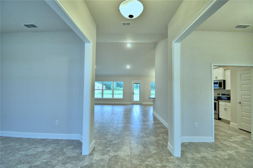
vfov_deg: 77.3
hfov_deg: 100.4
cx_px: 126
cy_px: 84
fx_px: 105
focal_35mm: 15
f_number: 4.5
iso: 400
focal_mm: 10
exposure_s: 1/60
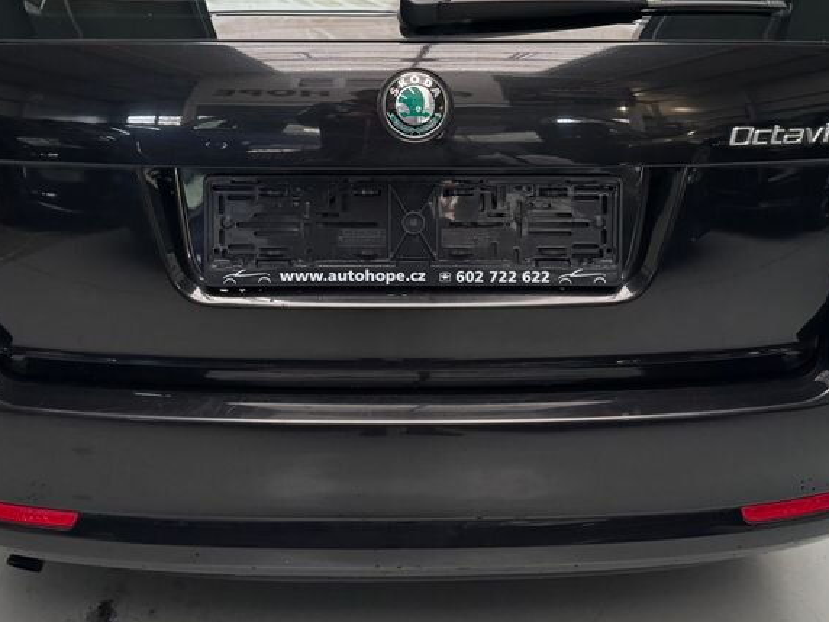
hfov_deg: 43.8
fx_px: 1030
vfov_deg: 33.1
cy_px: 173
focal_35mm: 43
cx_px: 386
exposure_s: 1/50
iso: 500
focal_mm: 6.76
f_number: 1.78
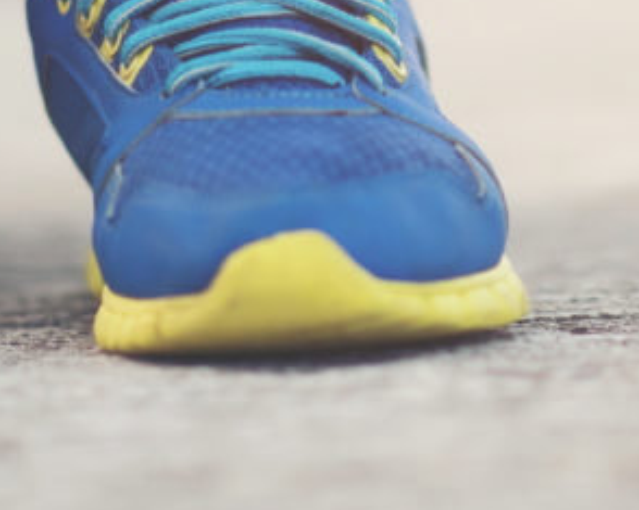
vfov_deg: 4.4
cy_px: -356
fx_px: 6560
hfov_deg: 5.6
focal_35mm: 347
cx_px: 313
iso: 250
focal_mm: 85
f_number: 1.8
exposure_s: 1/800
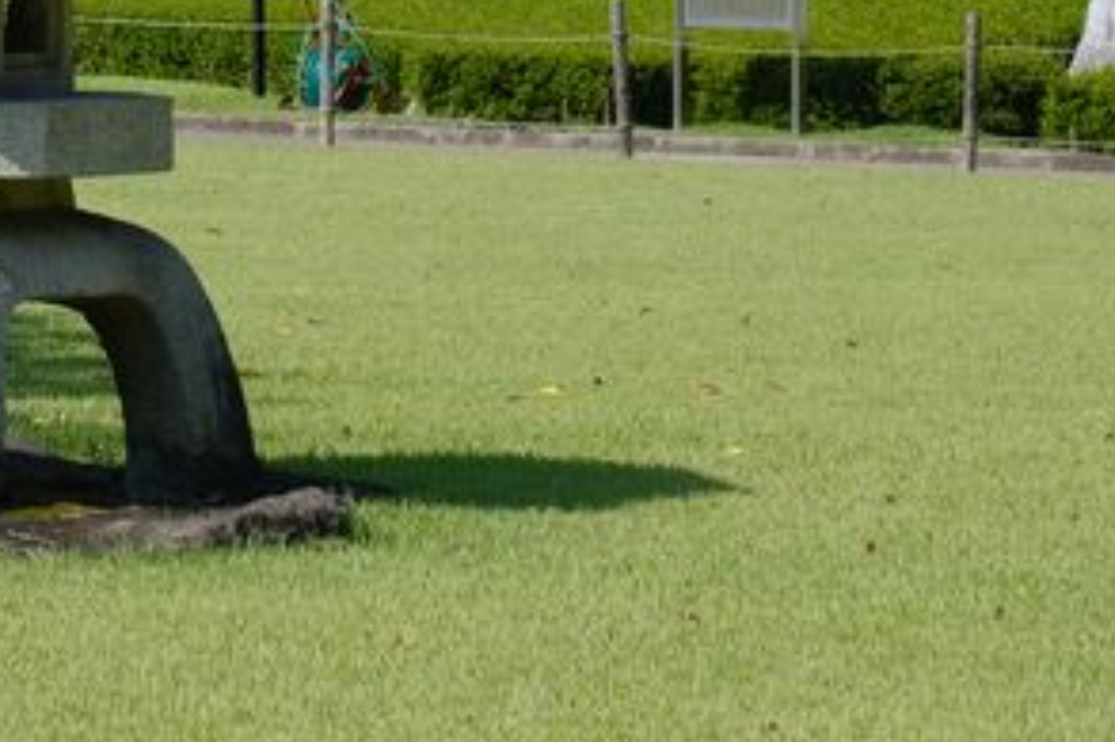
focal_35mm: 218
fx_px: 6748
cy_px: -215
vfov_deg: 6.2
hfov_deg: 9.4
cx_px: 61
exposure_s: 1/800
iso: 320
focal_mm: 51.6
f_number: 6.4
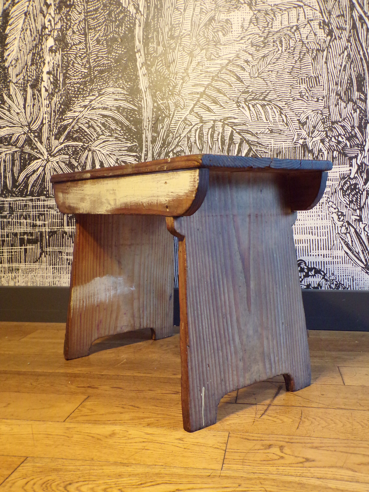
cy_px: 246
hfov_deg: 44.2
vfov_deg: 56.8
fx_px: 455
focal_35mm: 32
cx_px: 184
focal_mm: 5.8
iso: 400
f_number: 3.2
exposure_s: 1/9
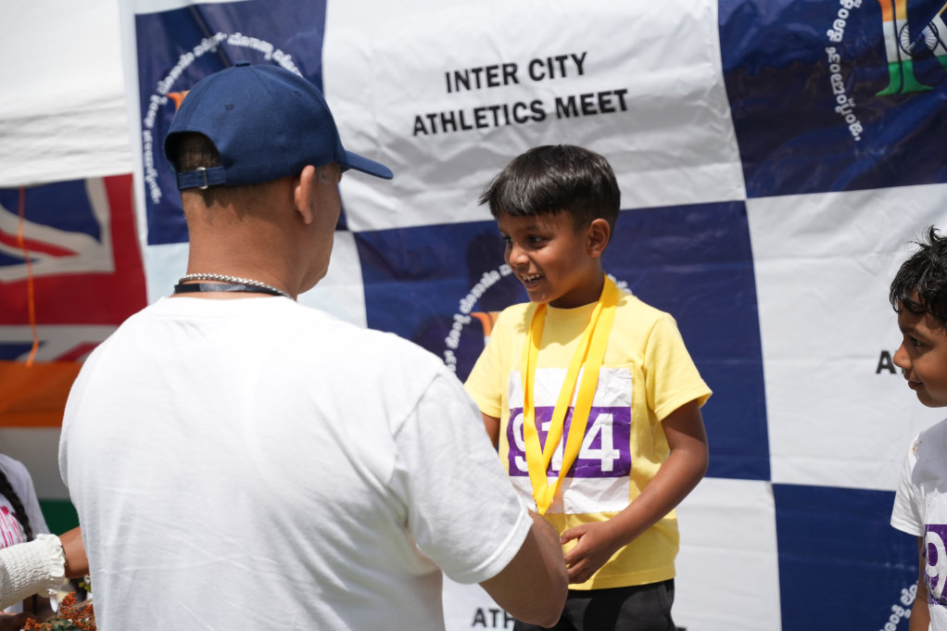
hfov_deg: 38.7
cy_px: 316
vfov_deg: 26.4
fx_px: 1347
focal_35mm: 51
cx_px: 474
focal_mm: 51.2
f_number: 2.8
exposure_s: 1/6400
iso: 250
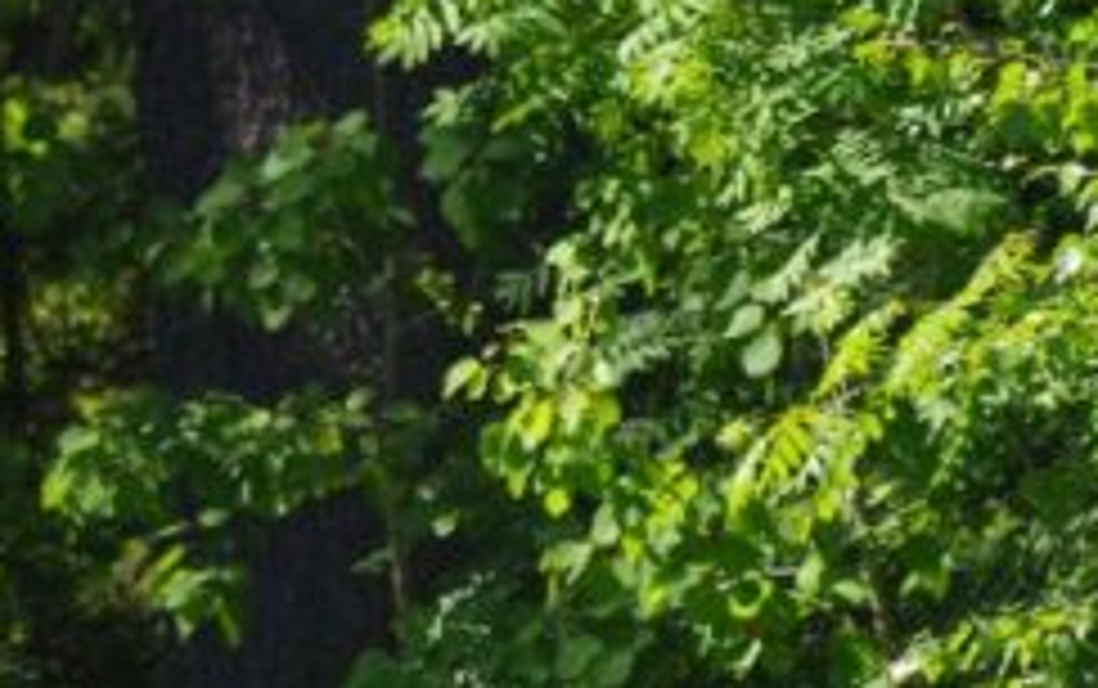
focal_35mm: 961
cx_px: -261
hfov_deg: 2.2
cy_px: -153
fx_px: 28784
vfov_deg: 1.4
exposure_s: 1/250
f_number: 9
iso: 400
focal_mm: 200
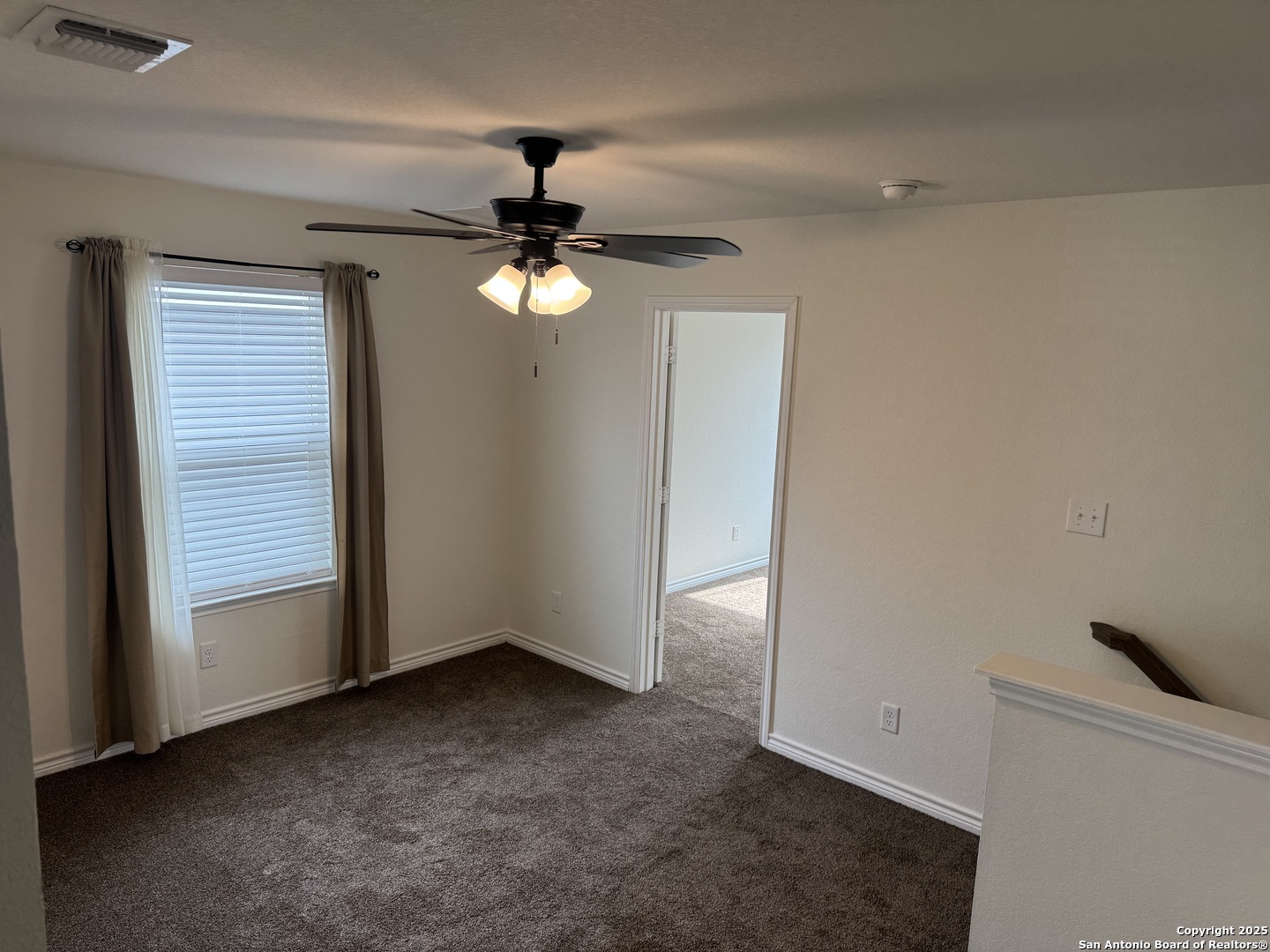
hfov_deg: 71.6
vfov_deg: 56.8
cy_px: 476
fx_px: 881
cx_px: 635
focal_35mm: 24
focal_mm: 6.76
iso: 64
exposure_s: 1/120
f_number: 1.78
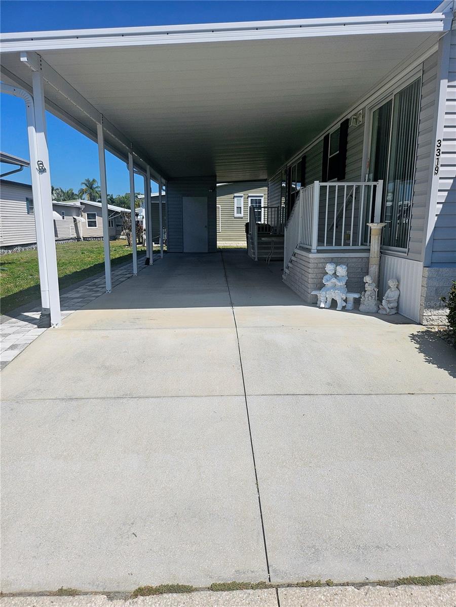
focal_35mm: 24
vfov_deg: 71.6
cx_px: 228
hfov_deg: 56.8
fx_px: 422
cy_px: 304
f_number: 1.8
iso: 50
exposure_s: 1/8116
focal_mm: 5
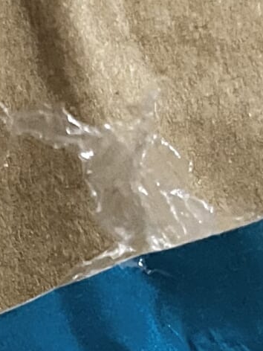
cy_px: 482
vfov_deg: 13.4
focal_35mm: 141
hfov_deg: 10.1
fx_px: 1428
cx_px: -160
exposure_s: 1/60
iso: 500
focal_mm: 5.1
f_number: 1.6
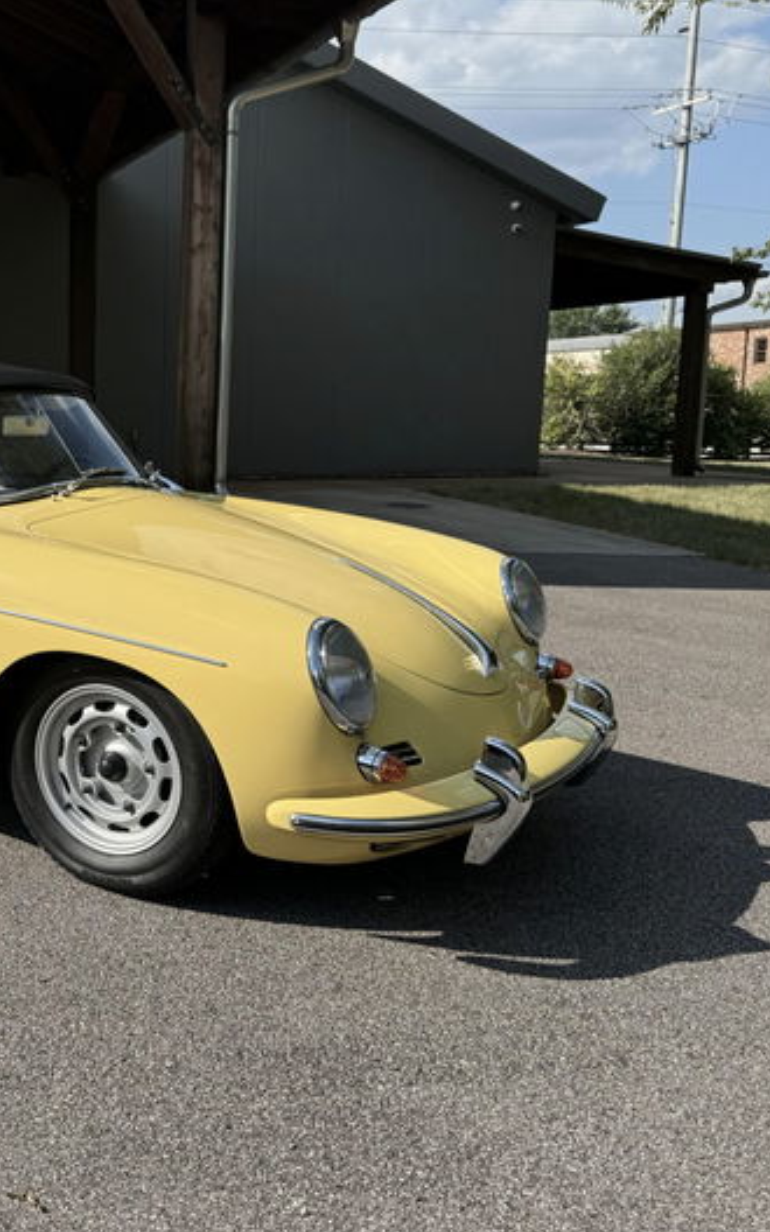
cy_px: 614
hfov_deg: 32.0
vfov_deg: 52.7
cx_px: 14
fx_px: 1242
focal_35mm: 37
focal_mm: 6.76
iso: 80
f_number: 1.78
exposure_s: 1/4310
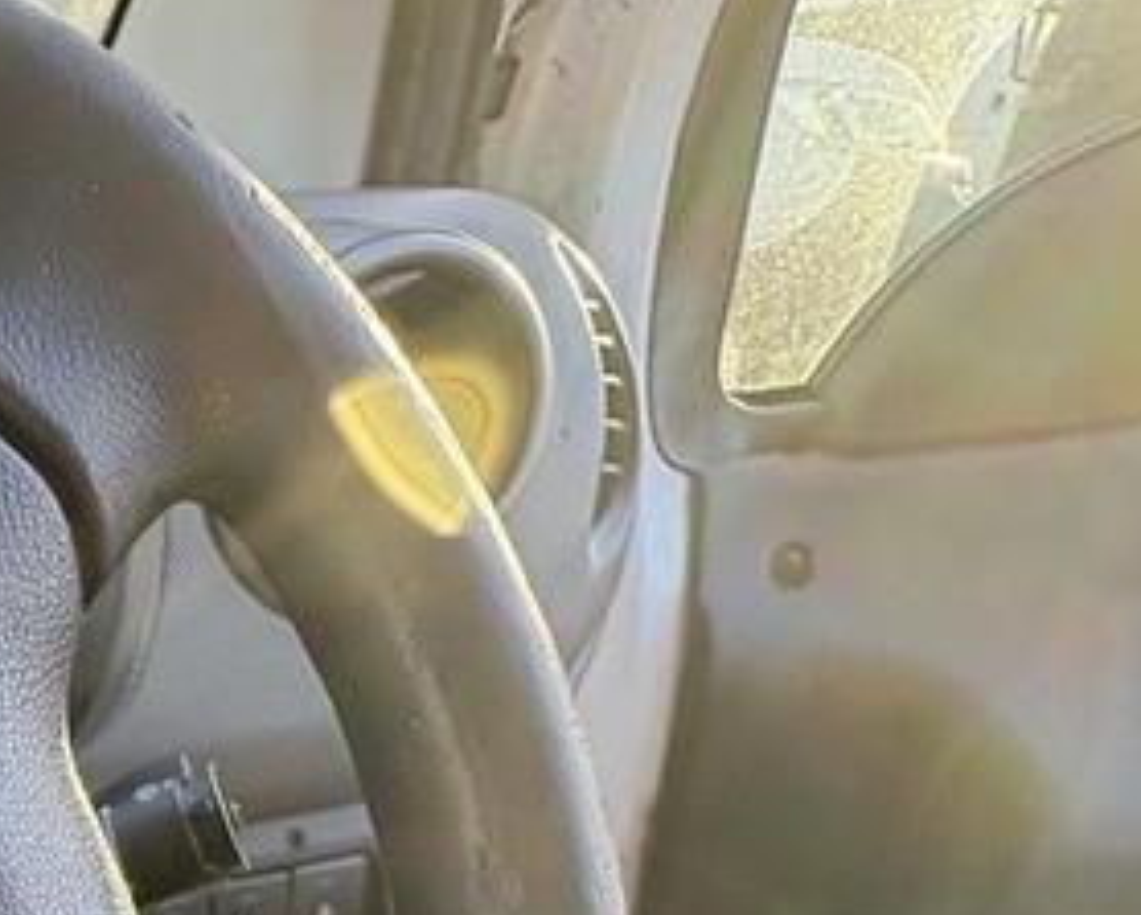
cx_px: -328
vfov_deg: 29.4
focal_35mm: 44
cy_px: 1100
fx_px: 1487
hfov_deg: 32.2
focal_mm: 2.22
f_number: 2.2
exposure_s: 1/99
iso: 160
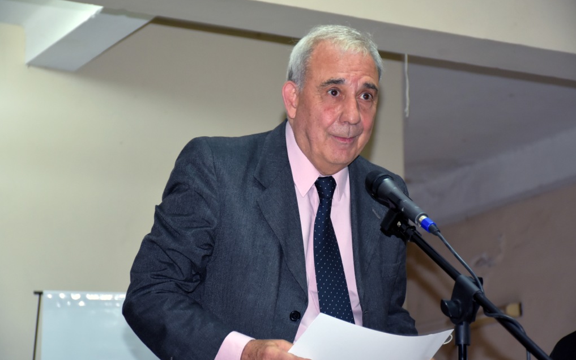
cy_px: 177
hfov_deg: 18.1
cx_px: 289
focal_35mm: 116
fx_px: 1813
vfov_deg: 11.3
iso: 800
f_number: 5
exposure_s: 1/60
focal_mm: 75
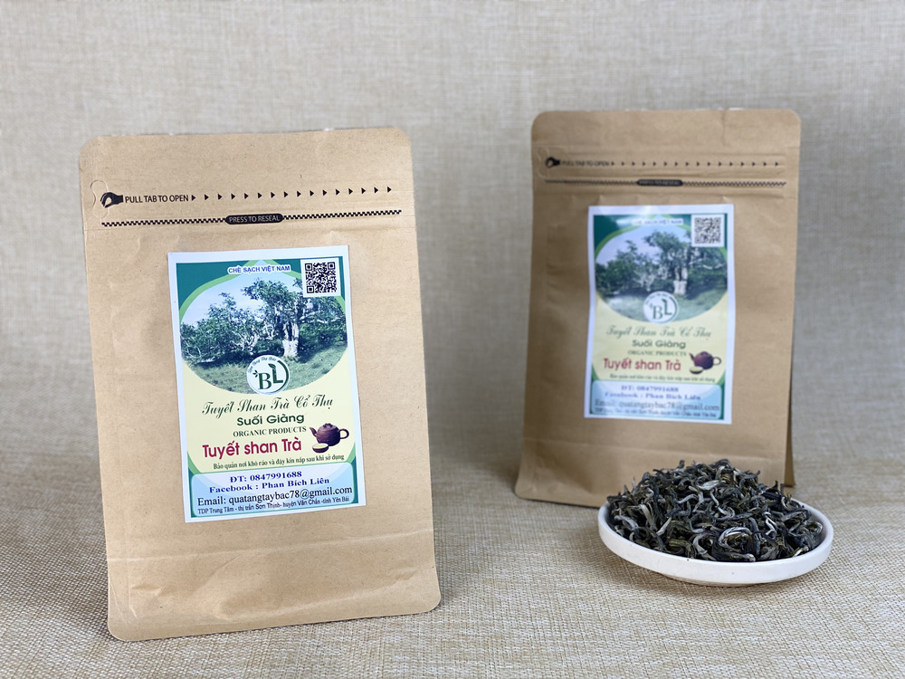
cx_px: 452
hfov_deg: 36.8
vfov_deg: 28.0
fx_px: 1359
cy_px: 340
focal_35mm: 52
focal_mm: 6
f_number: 2
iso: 32
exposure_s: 1/100
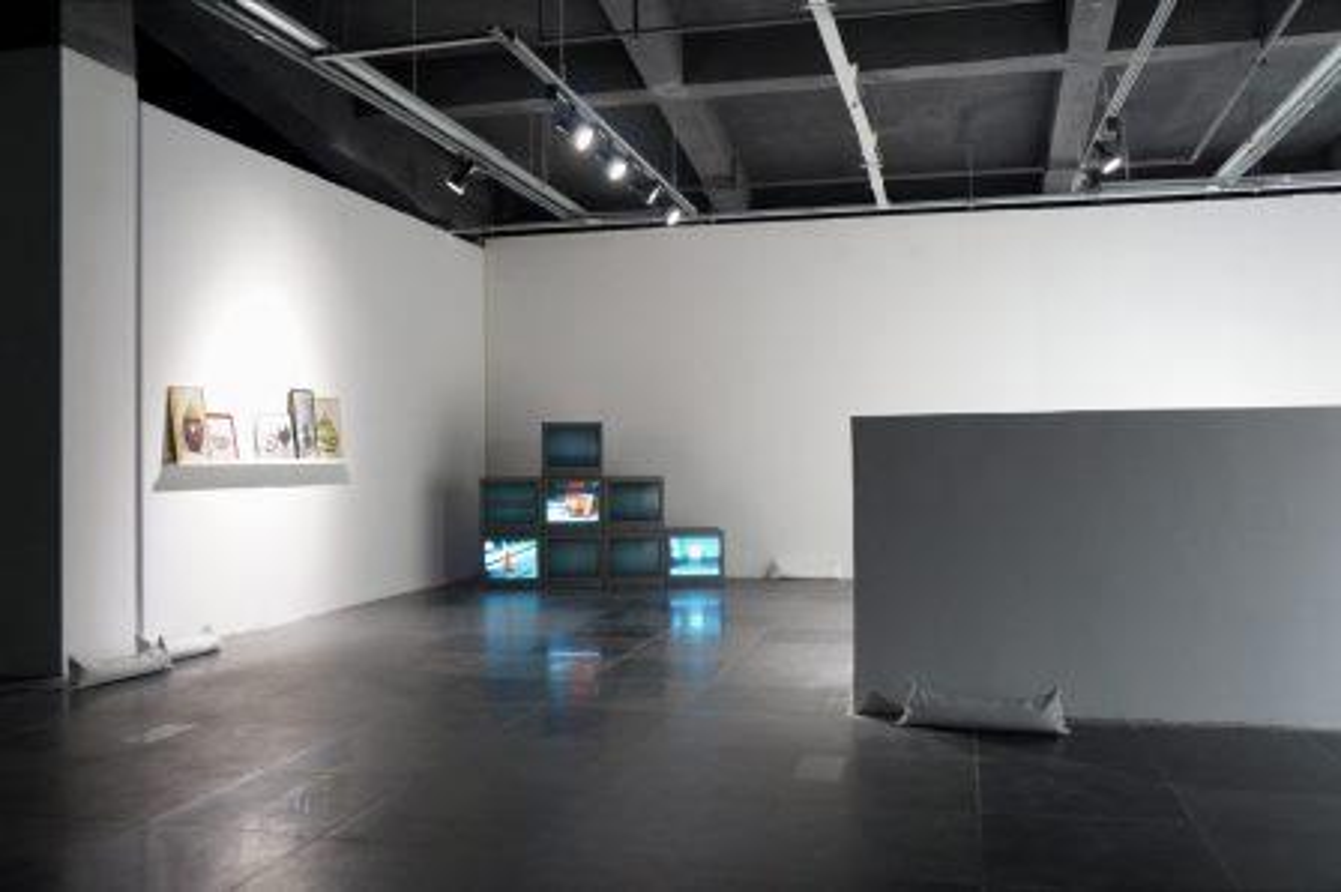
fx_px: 1117
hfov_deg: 62.0
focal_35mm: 30
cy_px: 446
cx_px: 670
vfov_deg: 43.5
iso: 1250
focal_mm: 20
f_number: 4
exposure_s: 1/60
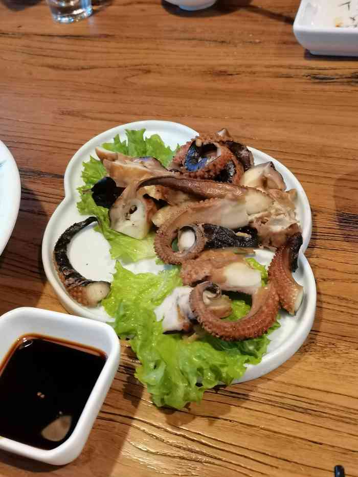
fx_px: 538
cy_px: 238
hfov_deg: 36.8
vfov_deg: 47.9
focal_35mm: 39
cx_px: 179
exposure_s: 1/33.3
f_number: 1.8
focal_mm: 5.58
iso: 500
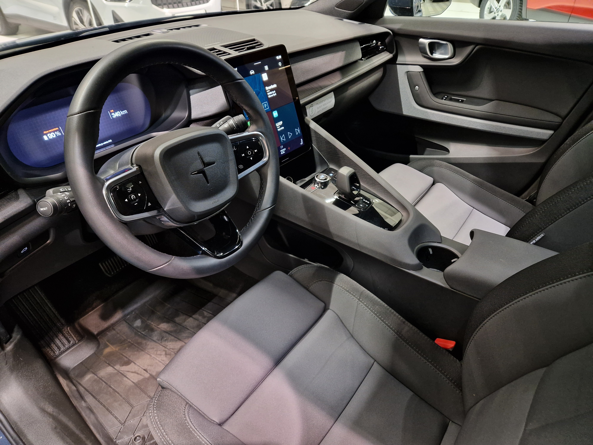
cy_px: 222
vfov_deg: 58.9
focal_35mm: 23
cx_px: 296
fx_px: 394
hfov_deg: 73.9
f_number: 1.8
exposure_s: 1/40
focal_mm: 5.4
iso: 250
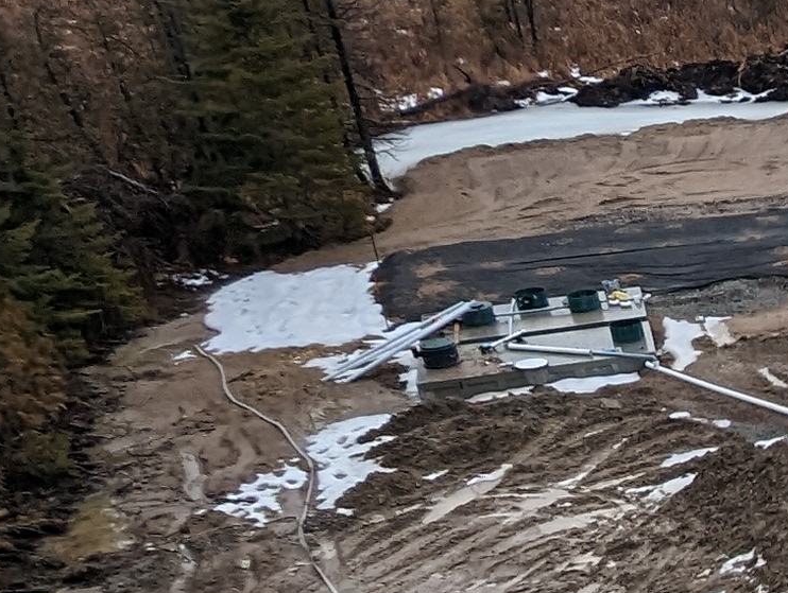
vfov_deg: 16.1
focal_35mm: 88
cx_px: 1593
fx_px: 2006
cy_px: 721
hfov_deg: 16.6
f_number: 2.2
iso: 60
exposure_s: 1/853
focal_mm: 2.35
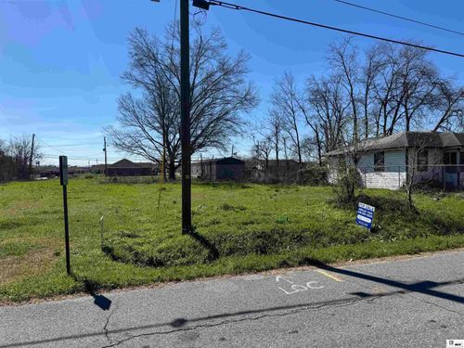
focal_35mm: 24
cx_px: 232
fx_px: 322
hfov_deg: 71.6
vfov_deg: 56.8
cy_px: 174
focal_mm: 6.76
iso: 80
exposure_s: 1/6410
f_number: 1.78
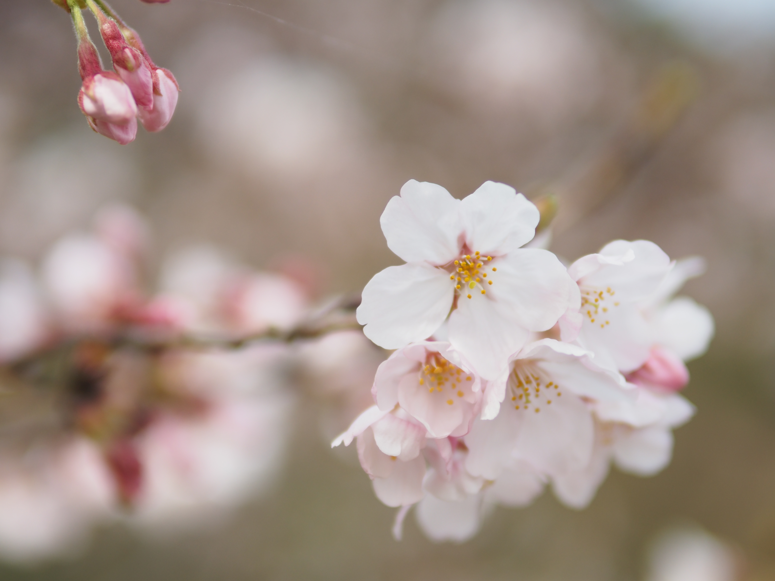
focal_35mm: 64
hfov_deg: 30.3
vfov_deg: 22.9
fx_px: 1433
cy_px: 284
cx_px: 379
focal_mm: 30
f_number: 1.6
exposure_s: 1/3200
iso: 200
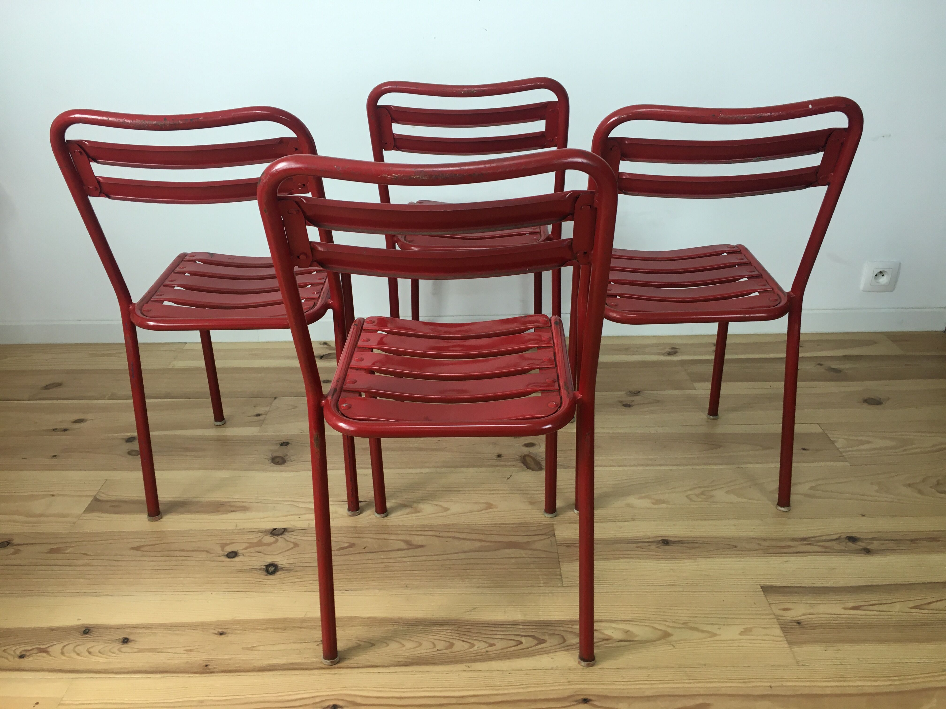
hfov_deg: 61.7
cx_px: 473
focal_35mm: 29
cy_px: 354
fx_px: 793
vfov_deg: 48.2
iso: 25
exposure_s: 1/33
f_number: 2.2
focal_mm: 4.15
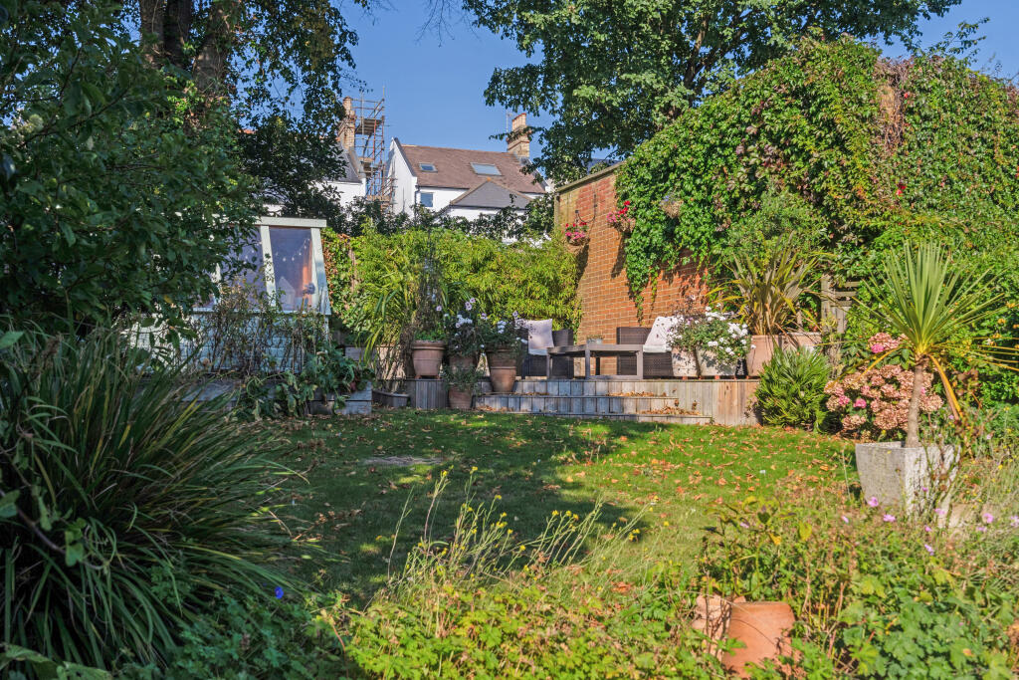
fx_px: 962
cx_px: 510
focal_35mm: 34
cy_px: 340
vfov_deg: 38.9
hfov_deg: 55.8
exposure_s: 1/640
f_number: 10
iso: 500
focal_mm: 34
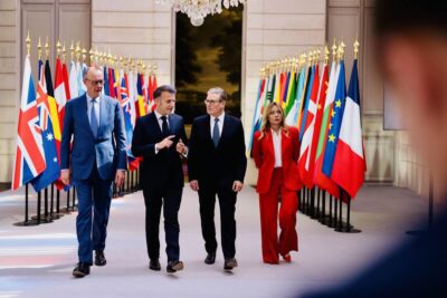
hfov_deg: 30.5
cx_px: 224
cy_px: 149
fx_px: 820
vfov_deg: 20.6
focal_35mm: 66
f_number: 2
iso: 160
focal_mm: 66
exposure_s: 1/640
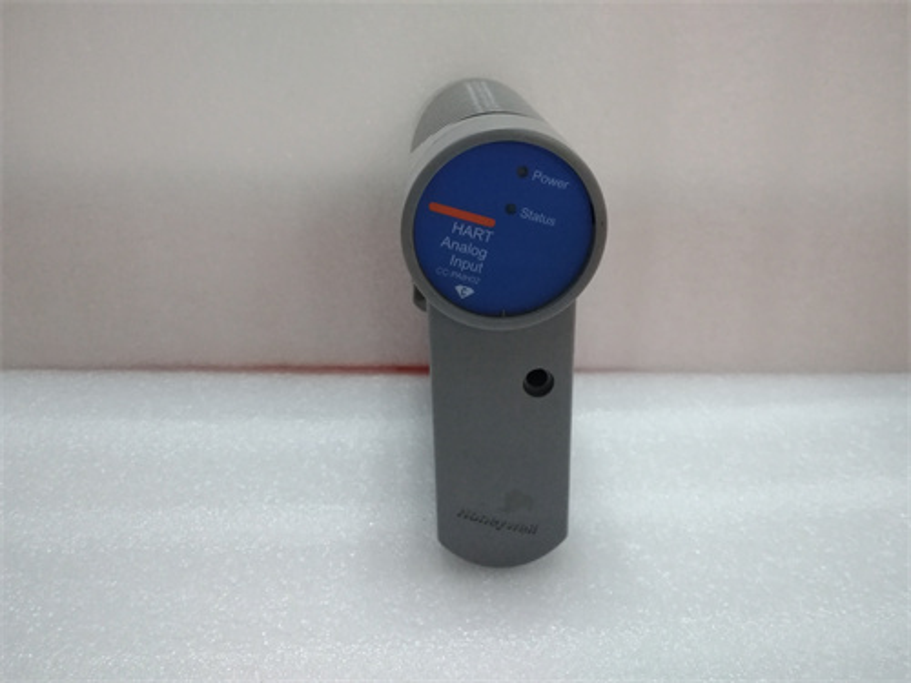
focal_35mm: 27
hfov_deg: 65.3
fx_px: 711
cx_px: 456
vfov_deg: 51.4
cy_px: 342
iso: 916
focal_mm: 3.79
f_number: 2
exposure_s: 1/33
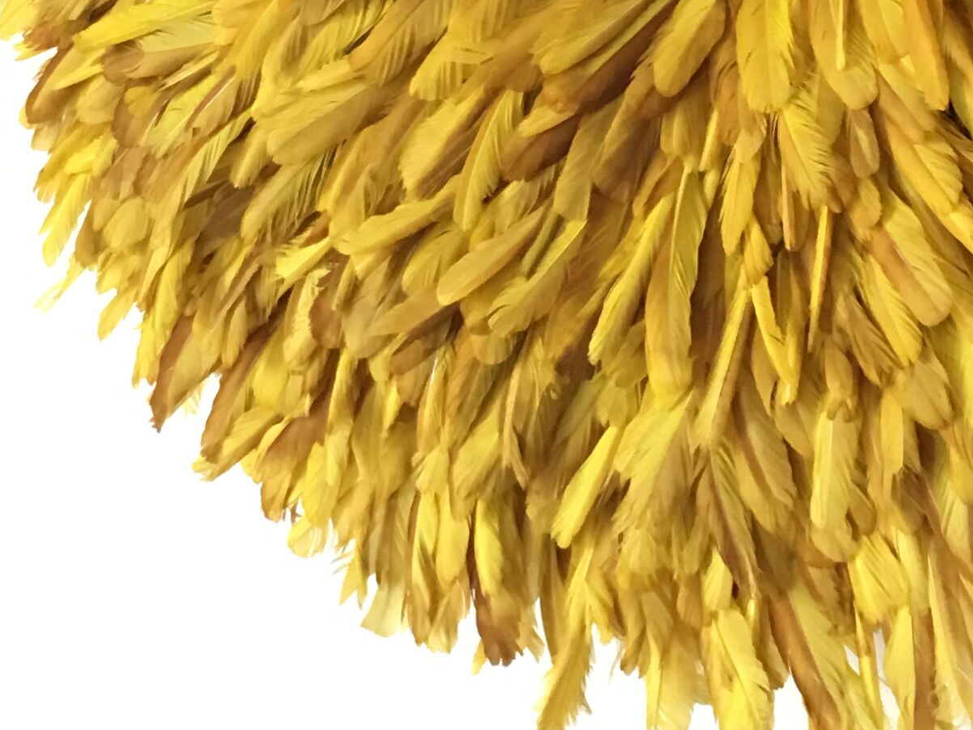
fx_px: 2727
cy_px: -131
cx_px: 705
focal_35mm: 97
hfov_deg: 20.1
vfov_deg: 14.8
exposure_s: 1/17
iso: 80
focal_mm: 4.15
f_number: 2.2
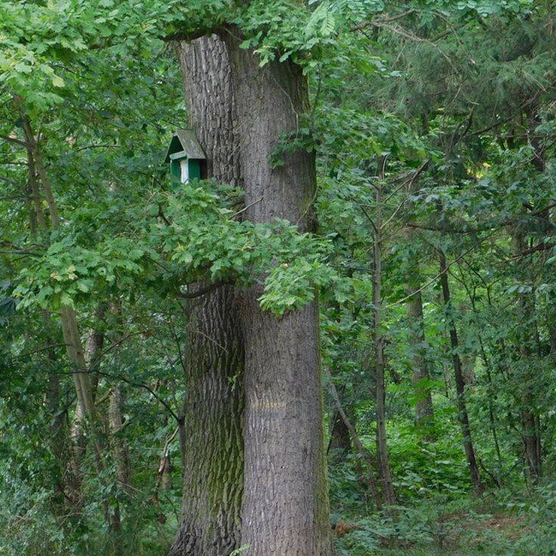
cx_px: 248
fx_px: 2998
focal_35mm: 165
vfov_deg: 10.6
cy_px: 312
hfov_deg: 10.6
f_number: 4.8
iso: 220
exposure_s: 1/30
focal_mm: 20.3
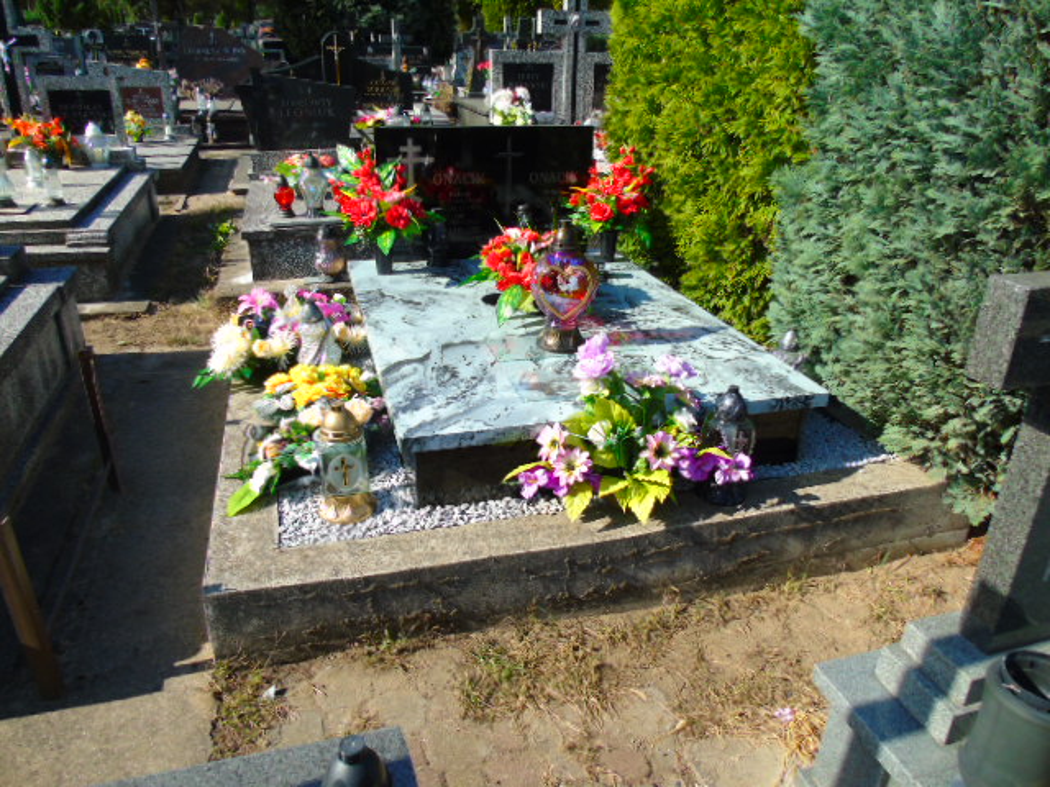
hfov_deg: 69.4
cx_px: 525
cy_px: 394
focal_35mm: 25
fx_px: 758
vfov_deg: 54.9
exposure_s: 1/640
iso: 80
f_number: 3.4
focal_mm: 4.4
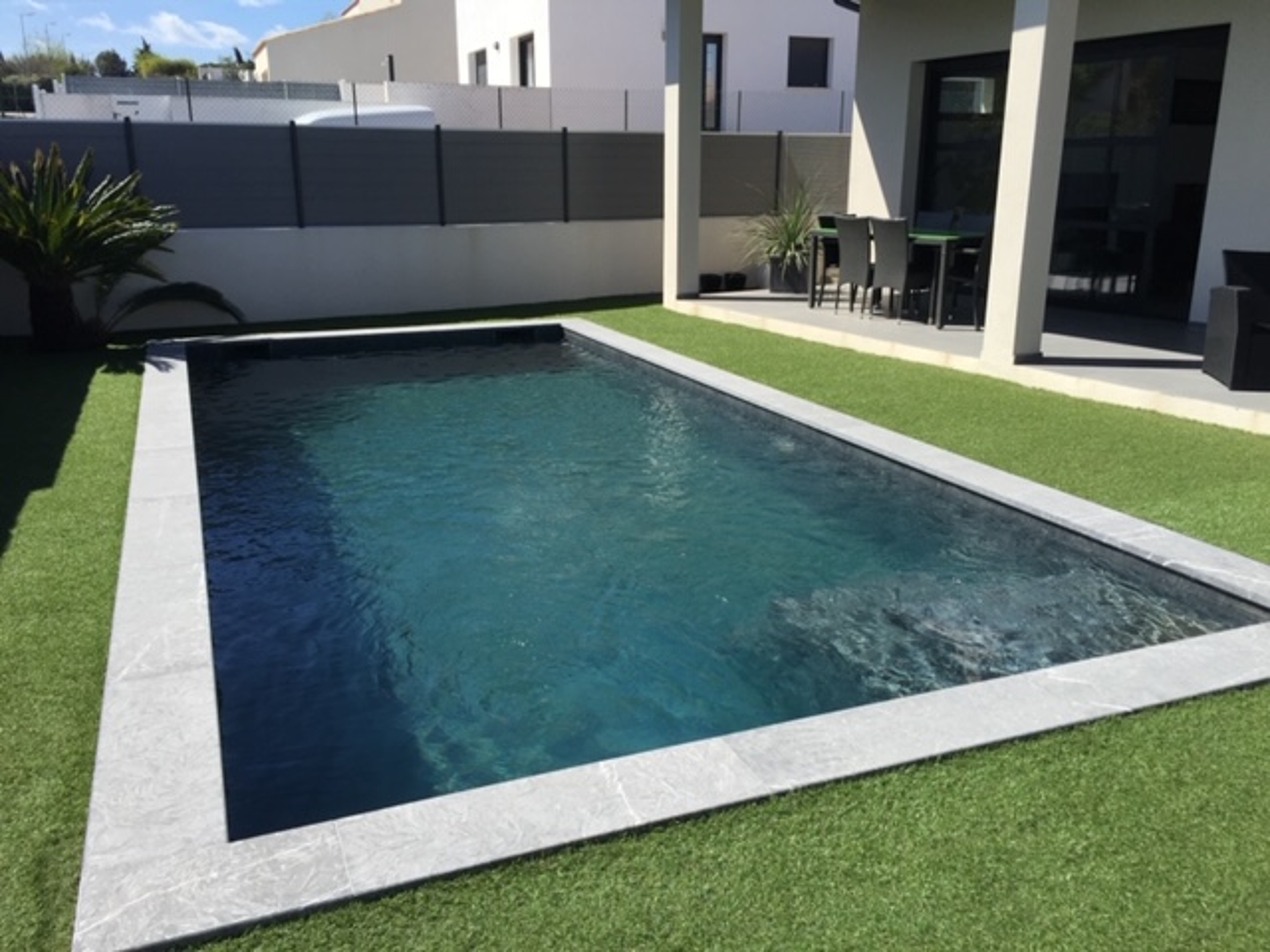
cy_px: 476
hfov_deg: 61.7
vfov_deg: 48.2
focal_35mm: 29
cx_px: 635
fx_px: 1064
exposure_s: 1/2198
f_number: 2.2
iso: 32
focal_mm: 4.15
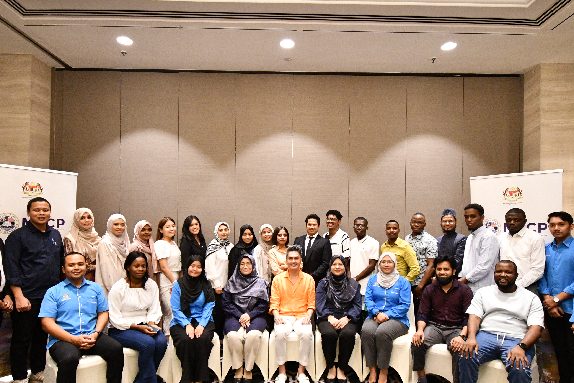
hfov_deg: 78.5
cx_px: 302
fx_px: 351
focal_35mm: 22
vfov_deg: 56.9
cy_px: 226
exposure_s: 1/100
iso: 3200
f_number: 4.5
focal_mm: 10
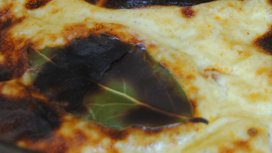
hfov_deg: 16.5
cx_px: 257
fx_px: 923
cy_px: -32
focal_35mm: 128
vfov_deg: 9.3
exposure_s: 1/10
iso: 100
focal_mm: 26
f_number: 4.2
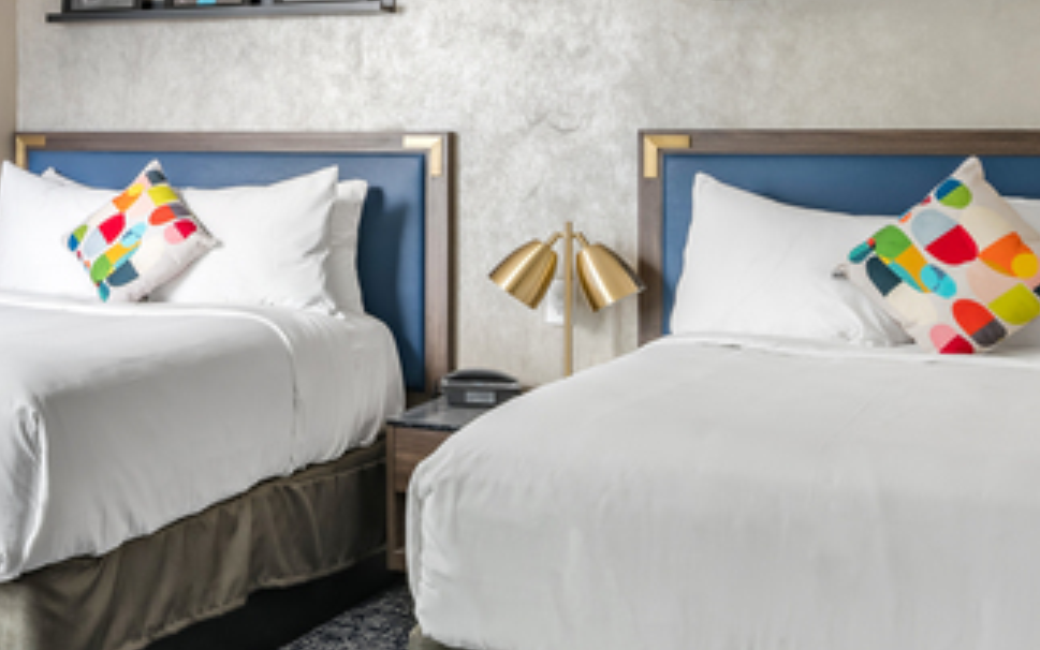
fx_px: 1644
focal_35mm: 58
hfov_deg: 32.2
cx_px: -13
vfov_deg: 22.3
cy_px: 245
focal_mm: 23
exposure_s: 1/5
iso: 100
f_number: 10
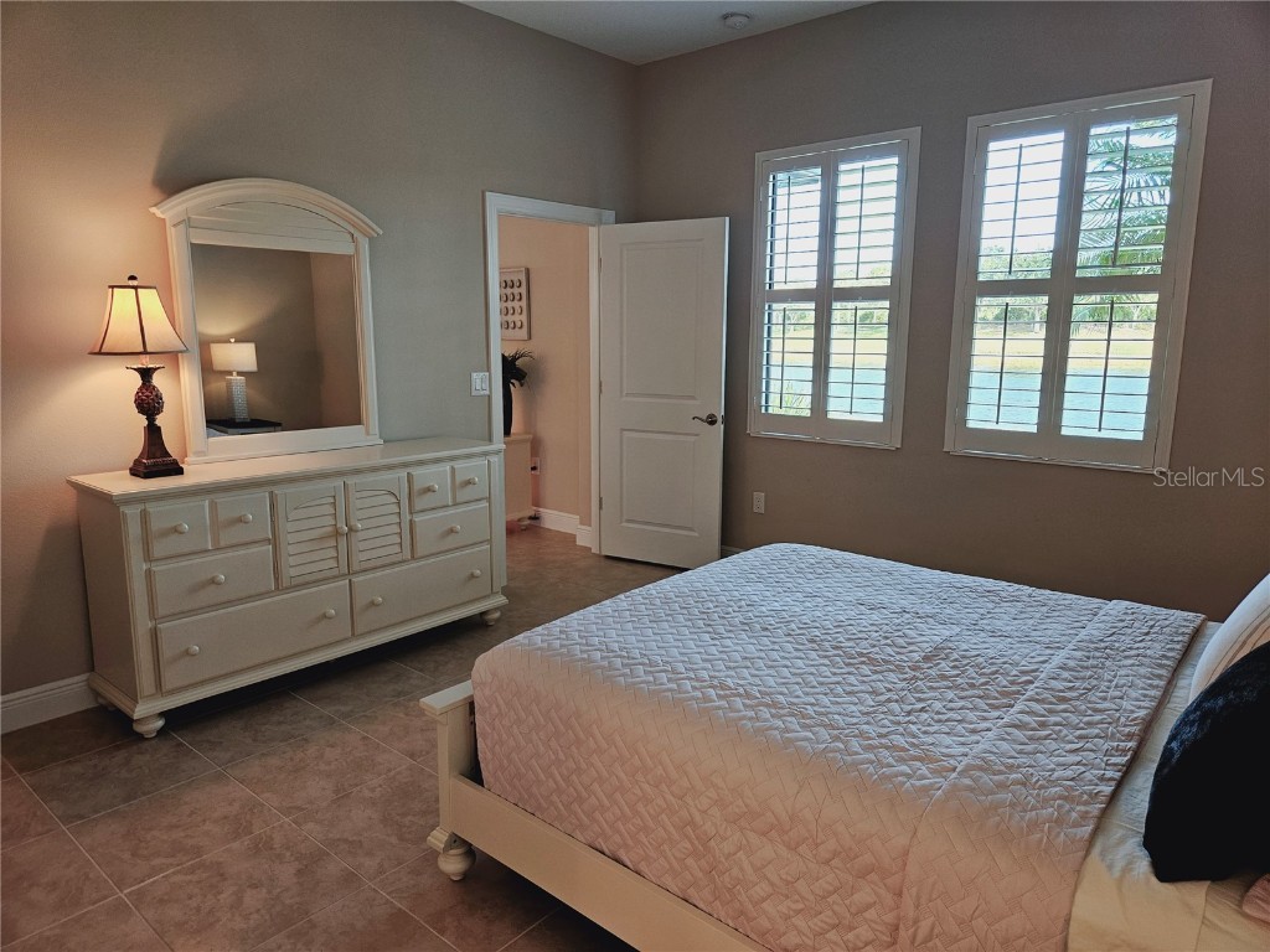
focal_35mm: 23
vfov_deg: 58.9
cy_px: 476
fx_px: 844
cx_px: 635
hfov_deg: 73.9
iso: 125
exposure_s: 1/120
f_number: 1.8
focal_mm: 5.4
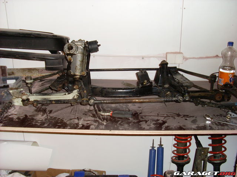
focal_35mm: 38
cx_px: 118
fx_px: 260
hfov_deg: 49.0
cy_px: 88
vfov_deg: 37.7
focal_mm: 6.3
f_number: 3
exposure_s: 1/45
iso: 100
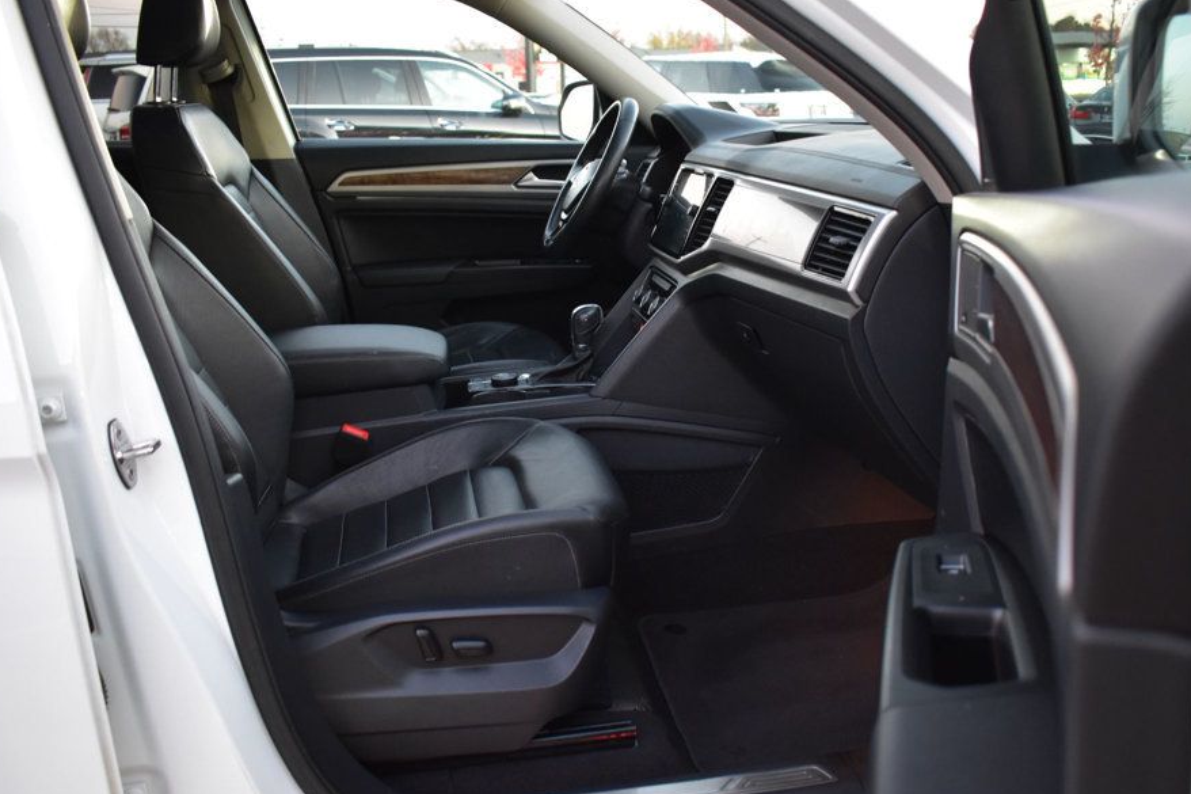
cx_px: 632
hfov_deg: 54.4
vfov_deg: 37.8
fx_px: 1158
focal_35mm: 35
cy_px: 415
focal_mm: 20
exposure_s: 1/13
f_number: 3.5
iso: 1600
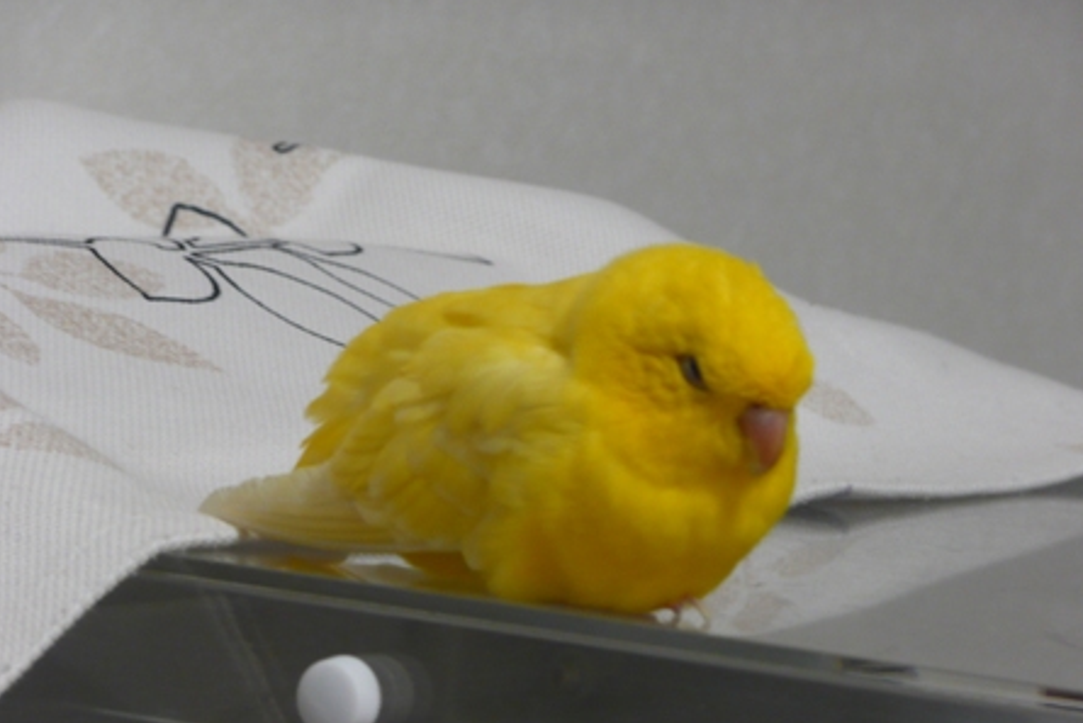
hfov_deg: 10.4
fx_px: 5958
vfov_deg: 6.9
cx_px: 540
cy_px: 399
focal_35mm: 198
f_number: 4.8
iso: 200
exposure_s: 1/6
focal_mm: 31
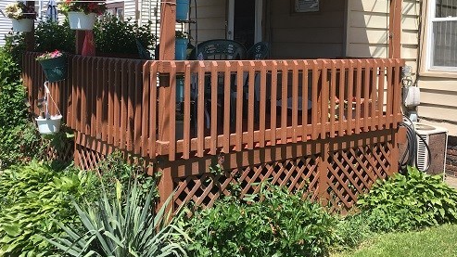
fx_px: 497
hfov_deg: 49.4
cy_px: 71
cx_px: 235
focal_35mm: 41
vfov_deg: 28.6
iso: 25
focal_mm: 4.15
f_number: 2.2
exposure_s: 1/1241
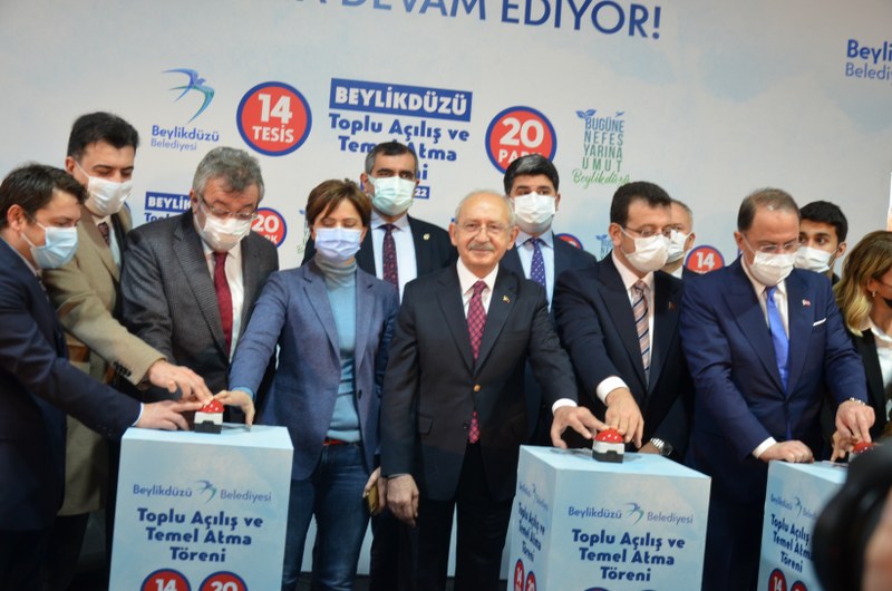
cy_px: 296
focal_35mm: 48
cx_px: 446
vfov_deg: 28.0
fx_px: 1187
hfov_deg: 41.2
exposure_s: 1/50
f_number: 4.2
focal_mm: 32
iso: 800
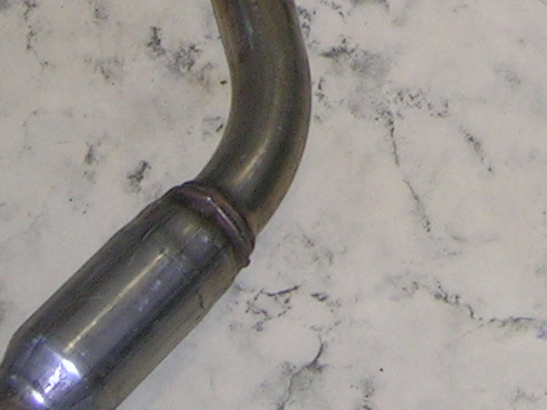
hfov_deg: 13.9
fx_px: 2228
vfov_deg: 10.1
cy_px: -231
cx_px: 478
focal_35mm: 141
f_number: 2.8
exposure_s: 1/60.1
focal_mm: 5.4
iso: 60
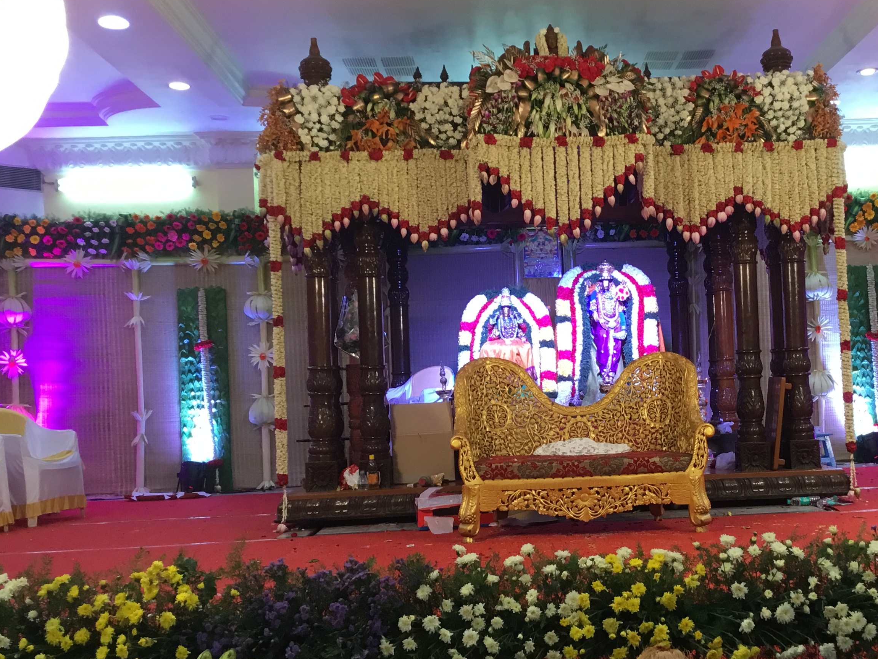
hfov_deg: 42.5
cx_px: 564
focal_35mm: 44
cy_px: 347
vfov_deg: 32.9
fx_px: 1116
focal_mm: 3.3
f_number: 2.4
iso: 40
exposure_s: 1/33
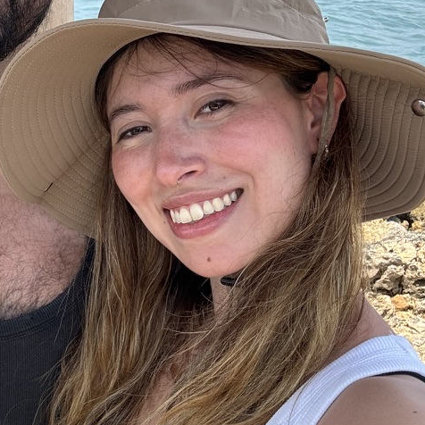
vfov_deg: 29.7
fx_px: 792
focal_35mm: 57
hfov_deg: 29.4
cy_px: 124
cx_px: 90
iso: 25
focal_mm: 2.69
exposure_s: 1/407
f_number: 1.9
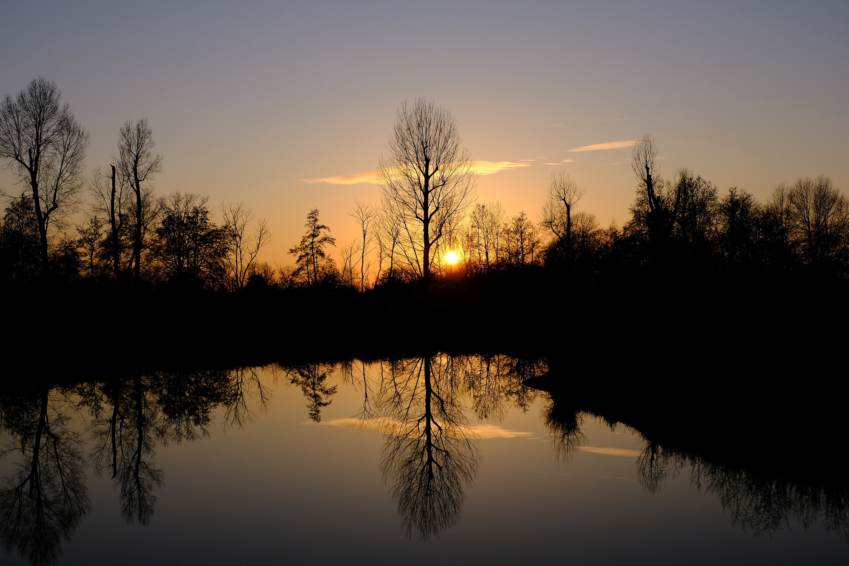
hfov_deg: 50.7
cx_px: 424
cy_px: 283
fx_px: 896
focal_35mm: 38
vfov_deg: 35.1
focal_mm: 25.6
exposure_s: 1/500
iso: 200
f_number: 8
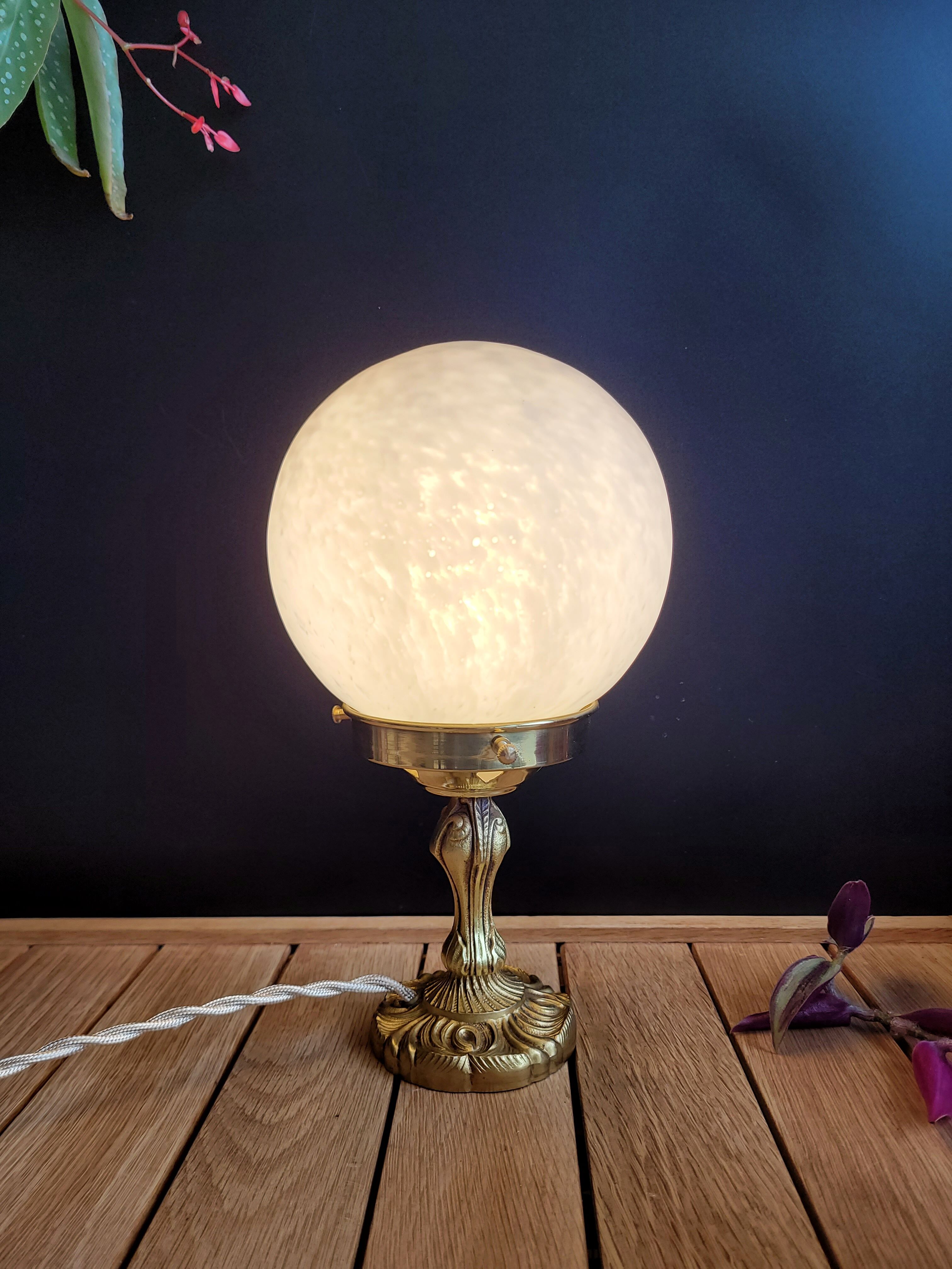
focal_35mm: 26
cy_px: 634
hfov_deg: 53.1
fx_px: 953
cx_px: 476
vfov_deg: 67.3
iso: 40
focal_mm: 5.4
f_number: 1.8
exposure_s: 1/222
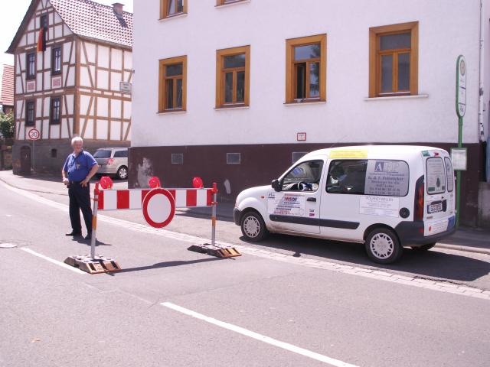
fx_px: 495
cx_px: 245
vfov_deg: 40.7
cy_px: 184
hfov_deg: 52.6
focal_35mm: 35
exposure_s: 1/400
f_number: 3.5
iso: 50
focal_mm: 5.86
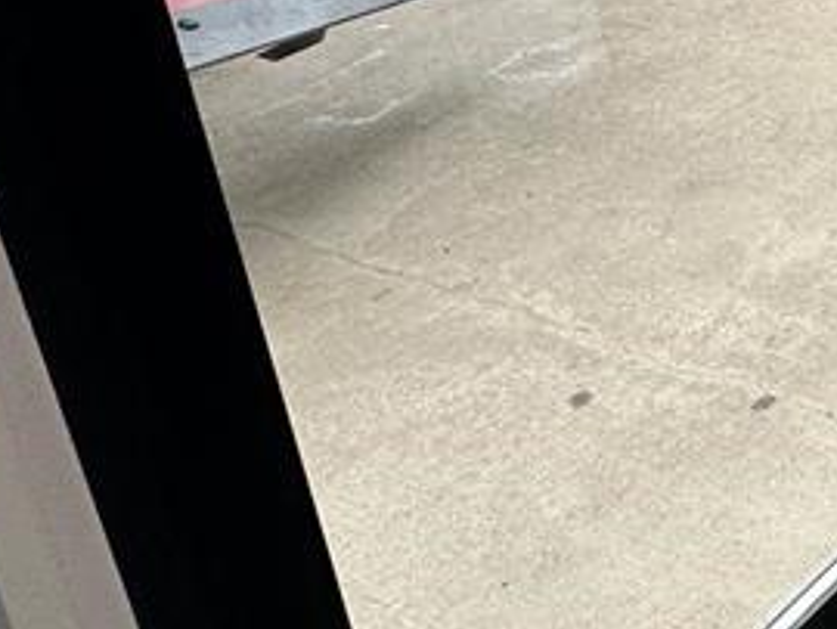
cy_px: -260
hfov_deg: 22.2
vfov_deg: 23.3
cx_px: 1494
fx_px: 1283
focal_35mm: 53
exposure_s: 1/150
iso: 100
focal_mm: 2.22
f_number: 2.2
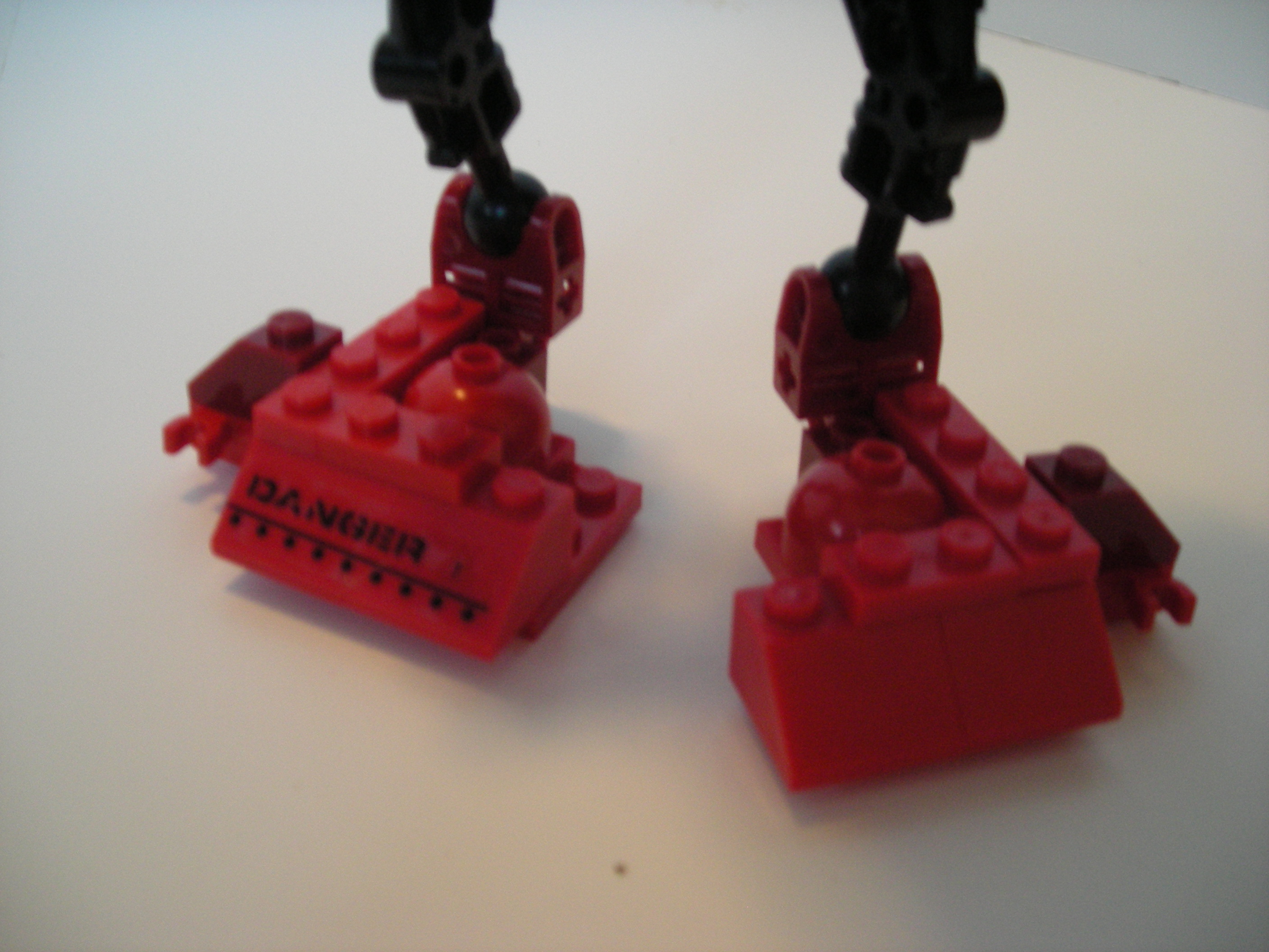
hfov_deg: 49.0
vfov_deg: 37.7
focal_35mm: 38
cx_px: 634
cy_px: 476
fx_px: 1393
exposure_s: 1/13.3
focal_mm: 6.3
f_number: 3.2
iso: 200
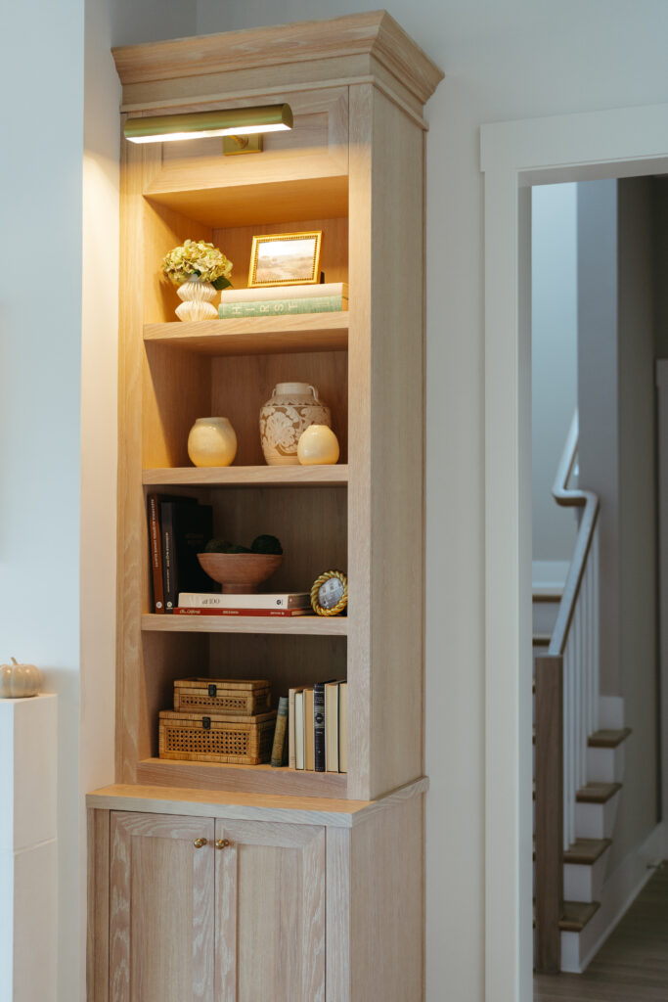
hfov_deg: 27.0
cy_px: 501
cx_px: 334
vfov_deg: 39.6
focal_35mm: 50
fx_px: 1391
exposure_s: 1/160
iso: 640
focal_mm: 50
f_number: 2
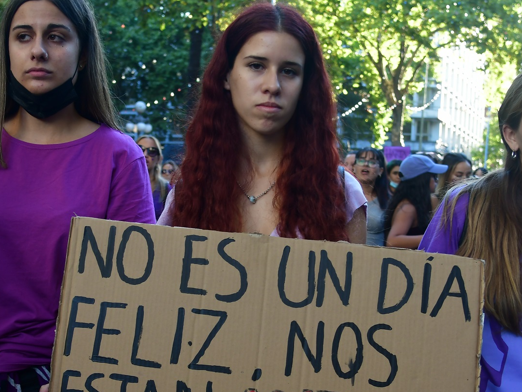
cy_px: 268
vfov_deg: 25.1
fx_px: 875
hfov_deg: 33.2
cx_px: 223
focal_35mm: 58
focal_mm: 24
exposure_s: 1/160
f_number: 4
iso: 450
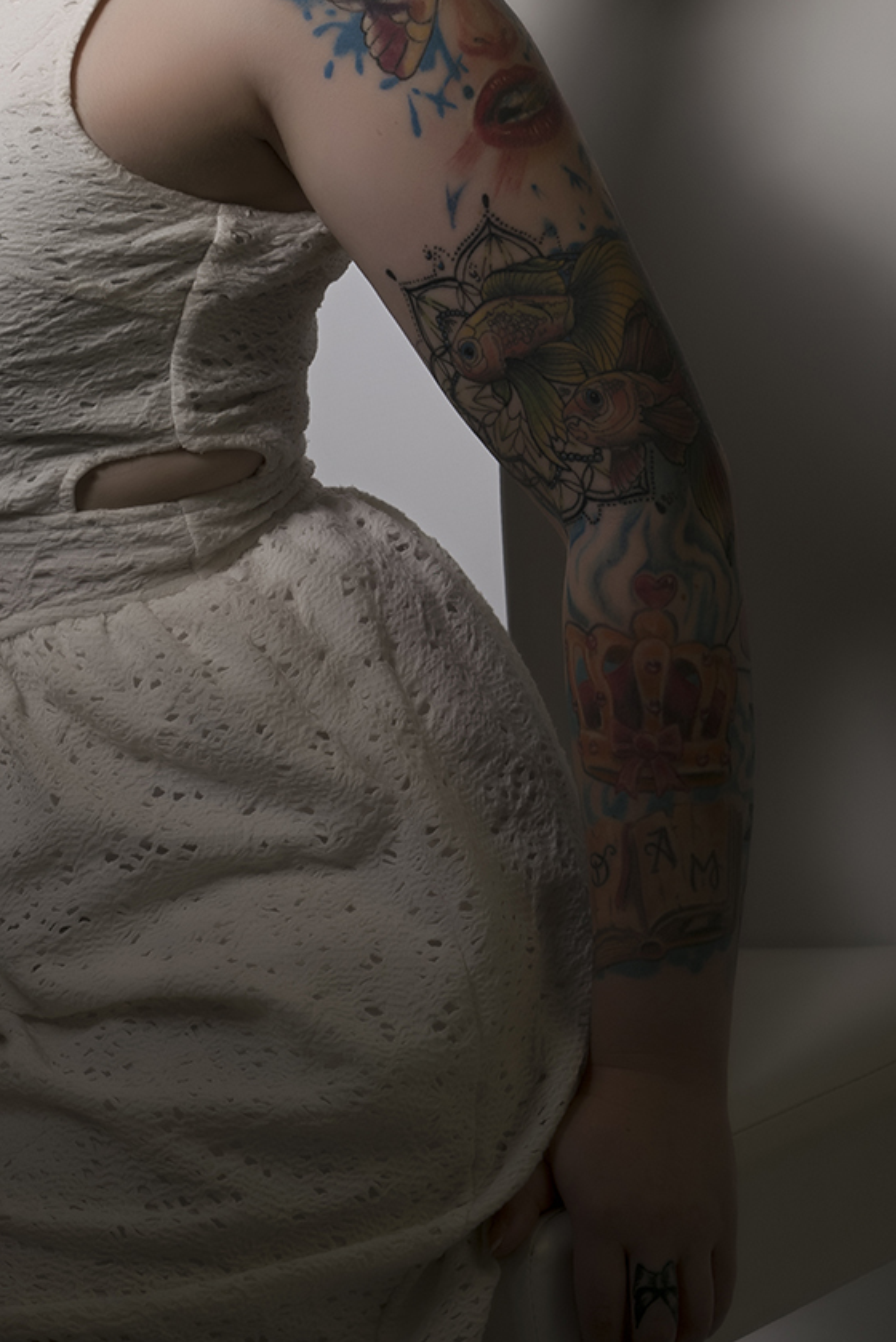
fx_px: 5334
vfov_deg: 14.3
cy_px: 318
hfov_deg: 9.6
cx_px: 204
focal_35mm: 143
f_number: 11
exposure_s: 1/160
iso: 100
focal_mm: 50
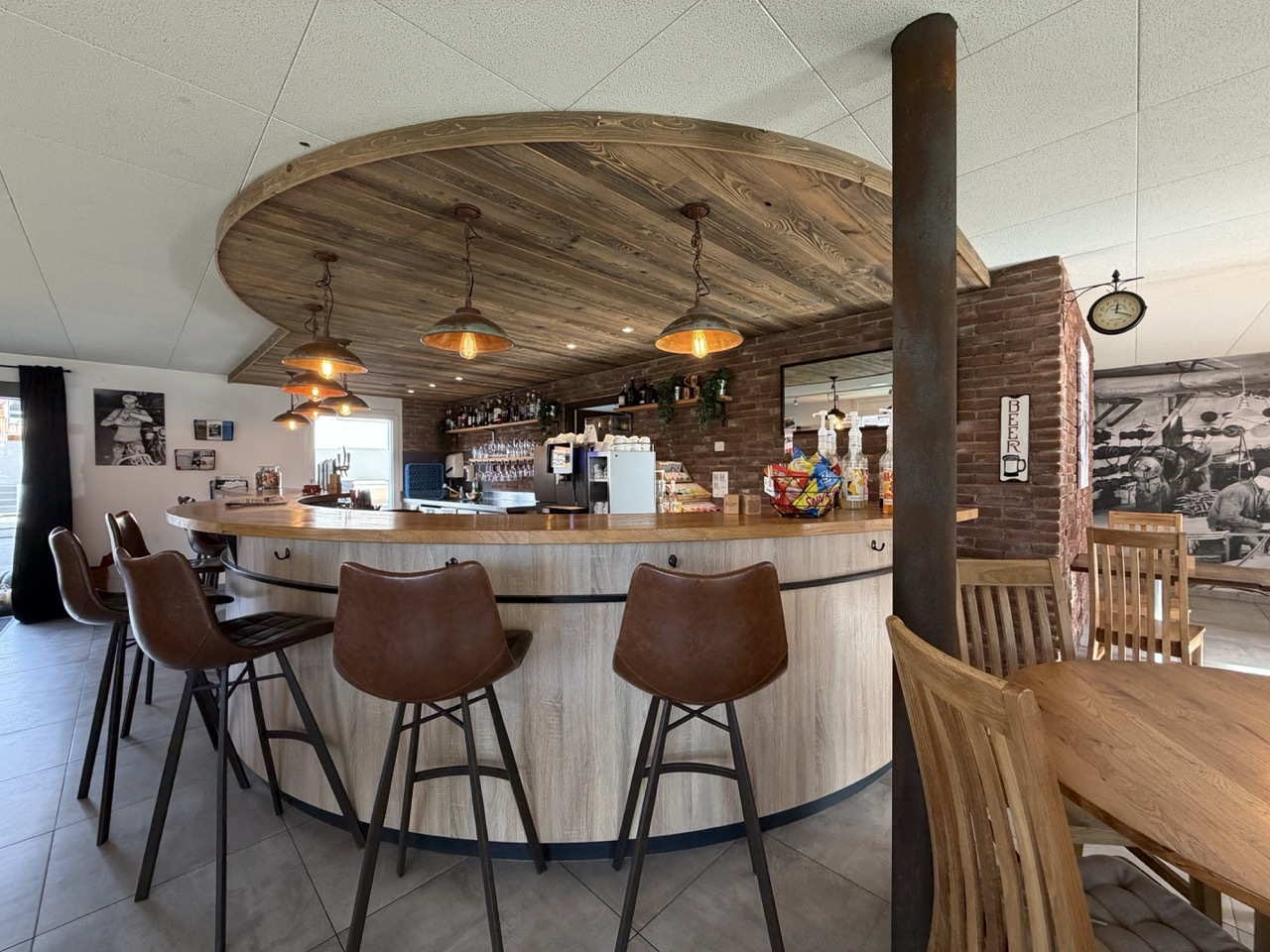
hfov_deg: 102.1
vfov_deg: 85.7
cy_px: 476
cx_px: 635
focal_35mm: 14
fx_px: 514
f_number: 2.2
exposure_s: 1/100
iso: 250
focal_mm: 2.22
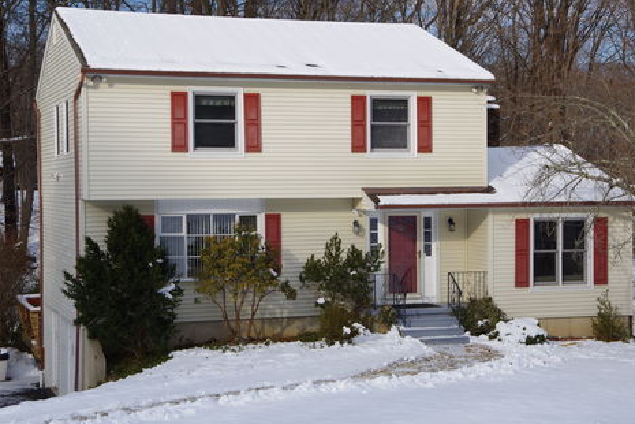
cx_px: 348
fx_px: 1164
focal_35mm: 66
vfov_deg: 20.6
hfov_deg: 30.5
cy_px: 209
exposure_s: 1/160
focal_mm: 40
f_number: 10
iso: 100
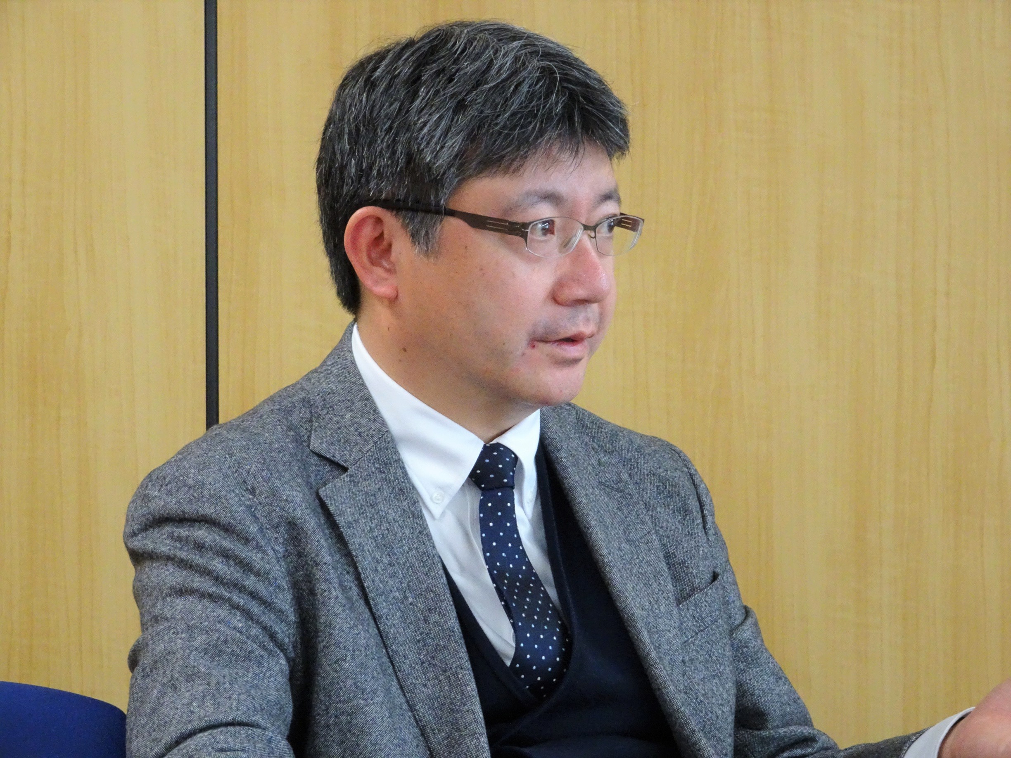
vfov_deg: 10.7
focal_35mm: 139
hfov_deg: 14.2
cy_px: 379
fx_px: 4060
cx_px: 506
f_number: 5.6
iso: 800
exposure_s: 1/40
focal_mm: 23.73
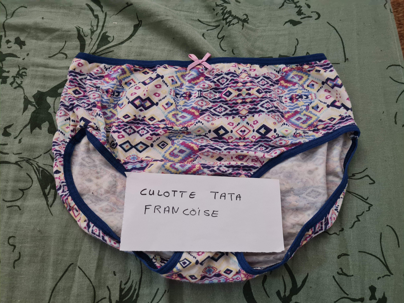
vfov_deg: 53.1
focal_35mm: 26
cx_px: 202
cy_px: 152
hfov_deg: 67.3
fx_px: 303
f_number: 1.8
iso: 640
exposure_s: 1/33
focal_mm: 5.4
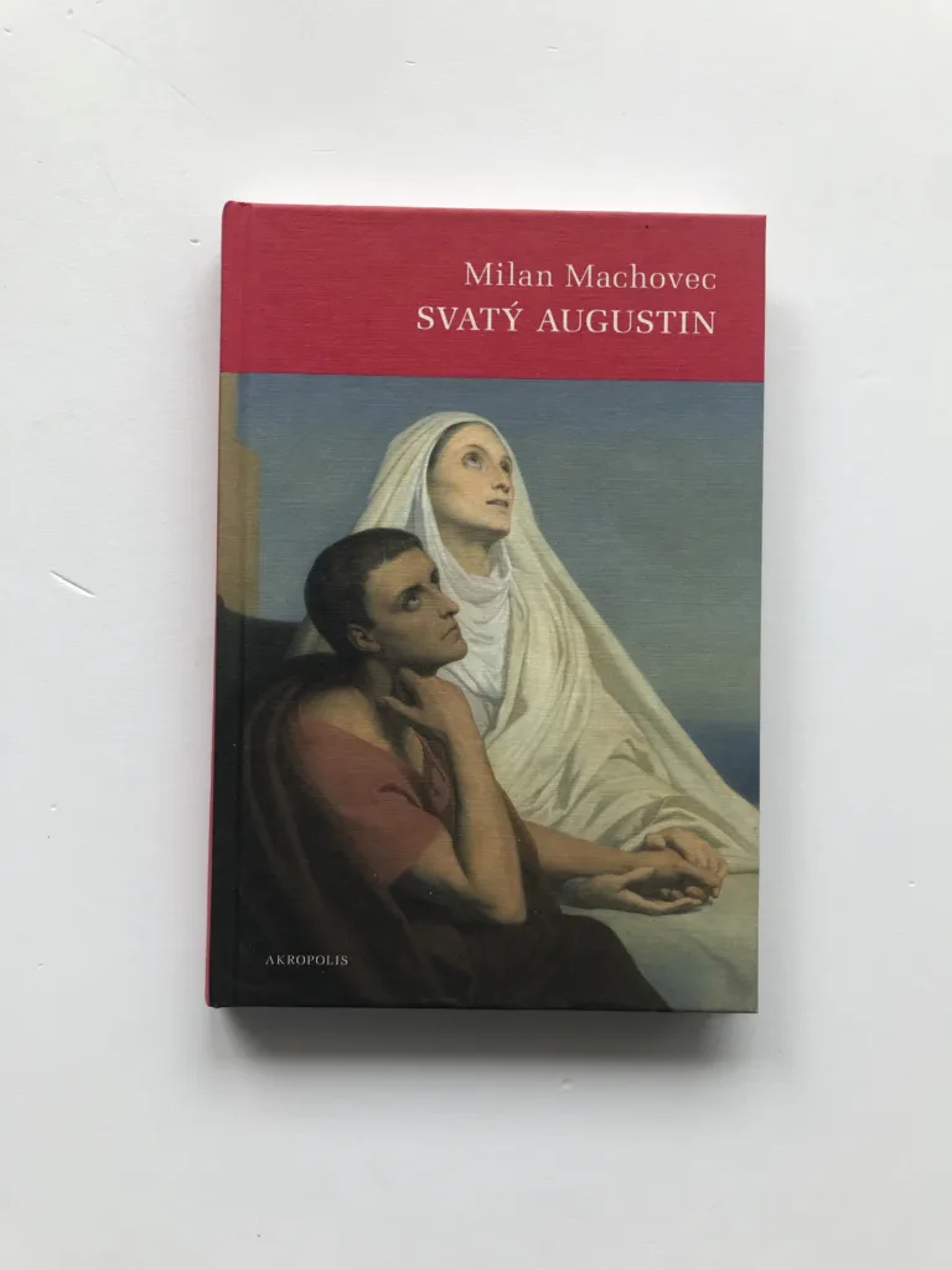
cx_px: 476
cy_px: 635
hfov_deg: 49.7
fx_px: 1027
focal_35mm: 28
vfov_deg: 63.4
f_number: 1.8
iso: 20
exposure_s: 1/104
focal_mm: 3.99
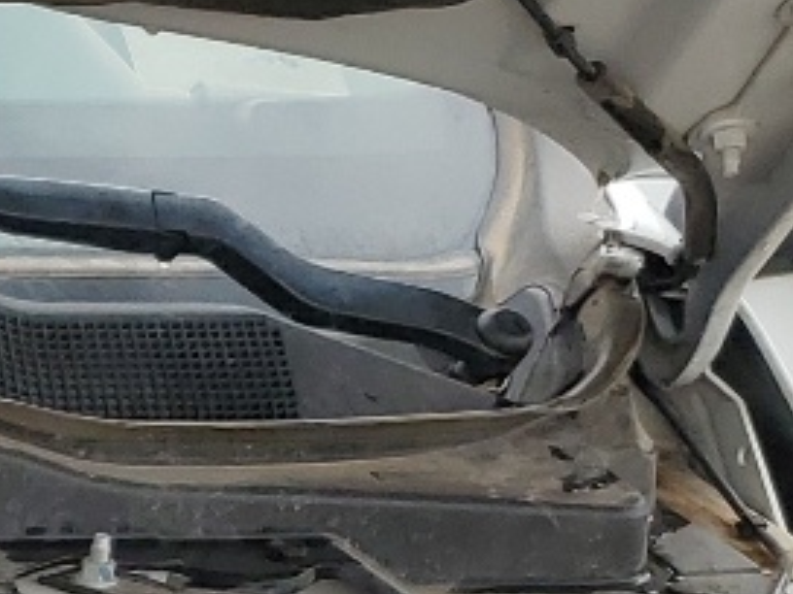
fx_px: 3505
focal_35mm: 153
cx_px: -1067
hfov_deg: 11.0
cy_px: 970
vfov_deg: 9.4
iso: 50
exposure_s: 1/500
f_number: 1.5
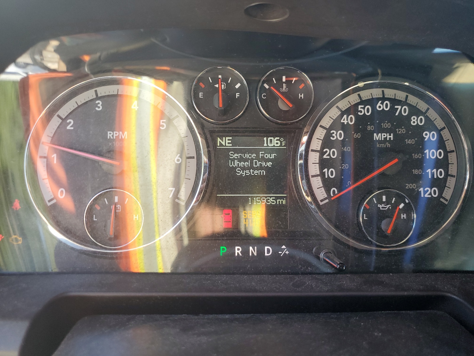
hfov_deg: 67.3
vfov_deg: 53.1
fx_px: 356
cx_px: 237
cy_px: 178
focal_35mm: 26
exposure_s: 1/120
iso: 67
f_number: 1.5
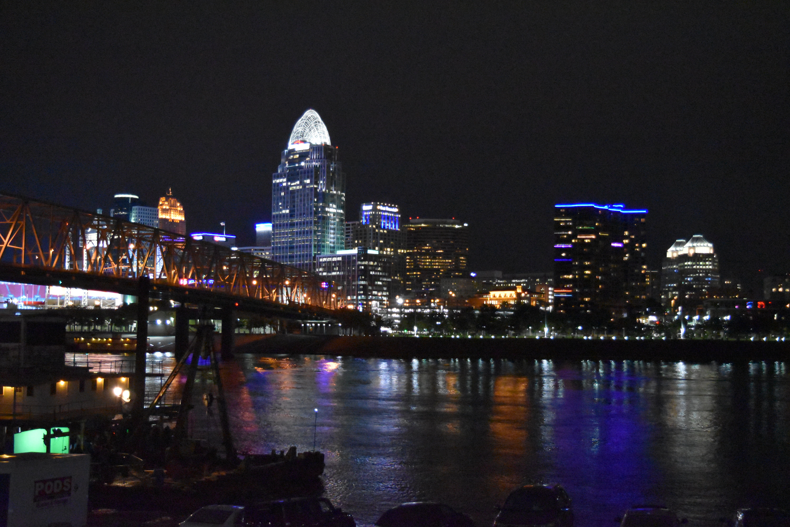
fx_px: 1020
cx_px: 395
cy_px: 264
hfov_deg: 42.3
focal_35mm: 46
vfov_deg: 28.9
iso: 11400
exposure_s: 1/60
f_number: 4.2
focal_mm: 31
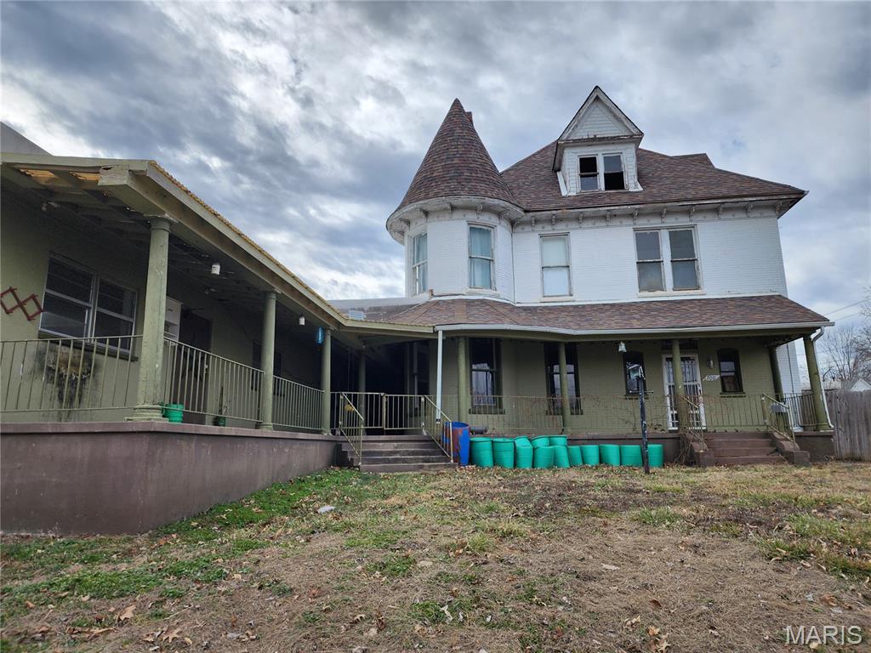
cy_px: 326
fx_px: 579
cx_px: 436
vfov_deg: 58.9
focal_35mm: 23
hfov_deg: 73.9
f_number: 1.8
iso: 12
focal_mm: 6.4
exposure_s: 1/900
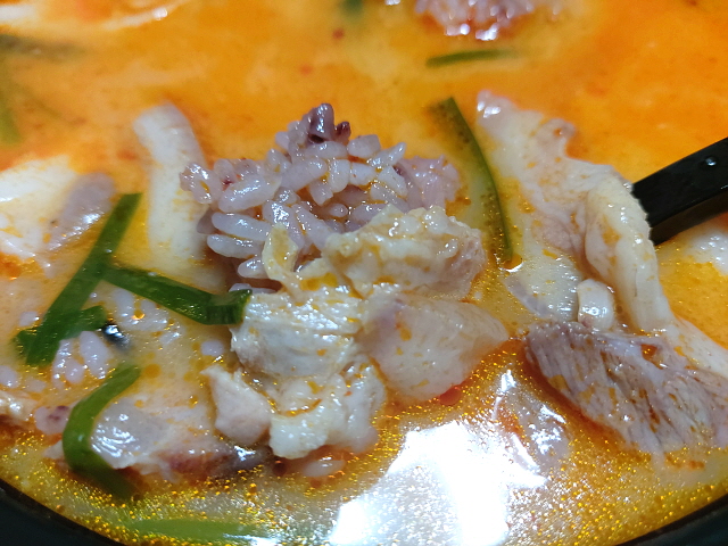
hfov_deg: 69.4
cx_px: 364
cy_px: 273
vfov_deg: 54.9
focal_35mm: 25
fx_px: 526
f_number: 2
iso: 250
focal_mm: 4.58
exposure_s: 1/30
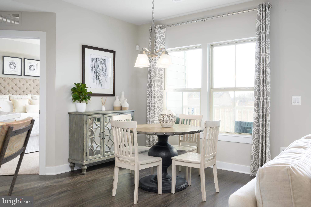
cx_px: 156
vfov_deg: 43.5
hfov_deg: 62.0
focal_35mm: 30
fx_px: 259
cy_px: 104
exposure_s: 1/200
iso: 800
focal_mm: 30
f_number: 13
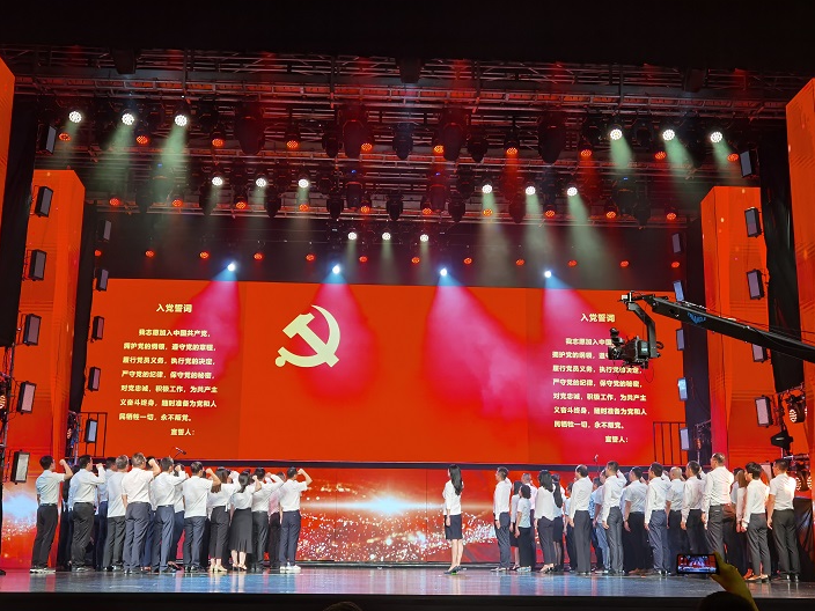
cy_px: 304
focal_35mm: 45
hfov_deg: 42.1
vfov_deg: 32.2
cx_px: 414
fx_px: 1059
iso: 50
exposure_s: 1/92.3
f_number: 1.9
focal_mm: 6.71
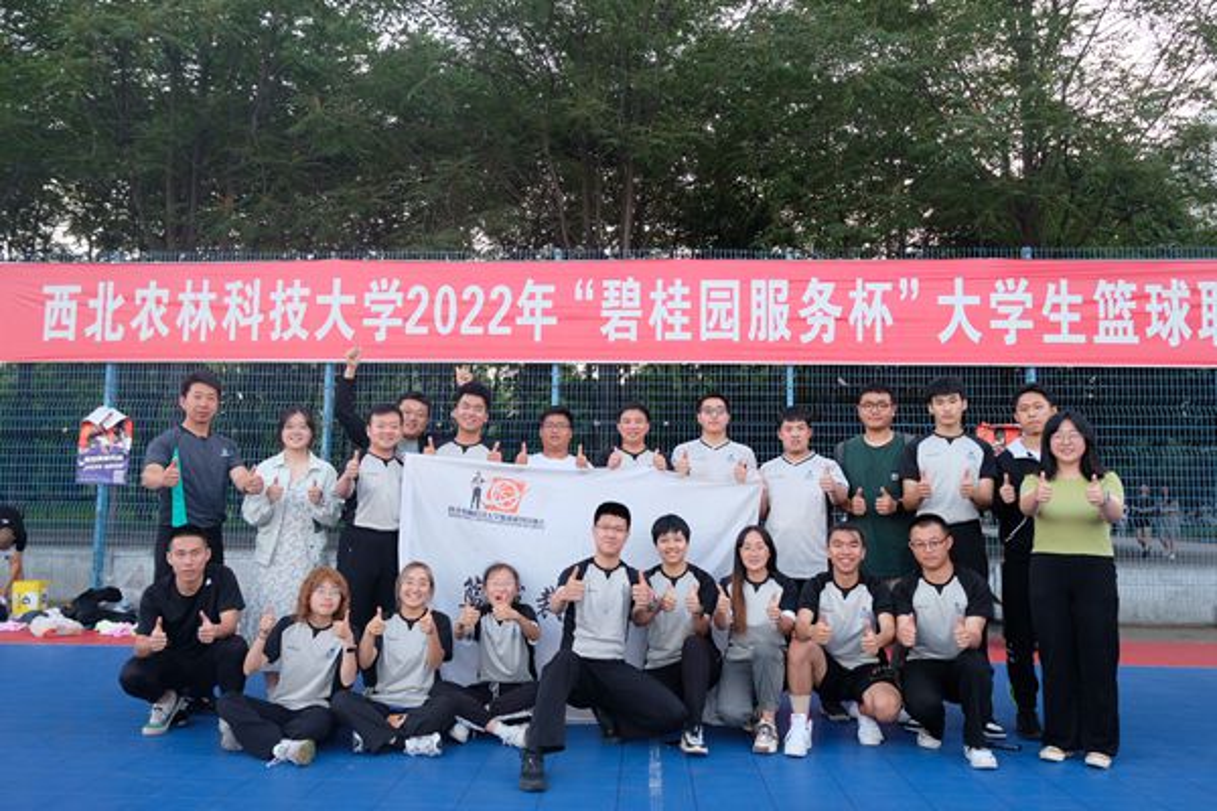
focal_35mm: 29
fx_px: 980
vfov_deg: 45.0
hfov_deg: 63.7
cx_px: 608
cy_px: 406
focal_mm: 19.2
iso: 400
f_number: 4
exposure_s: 1/80
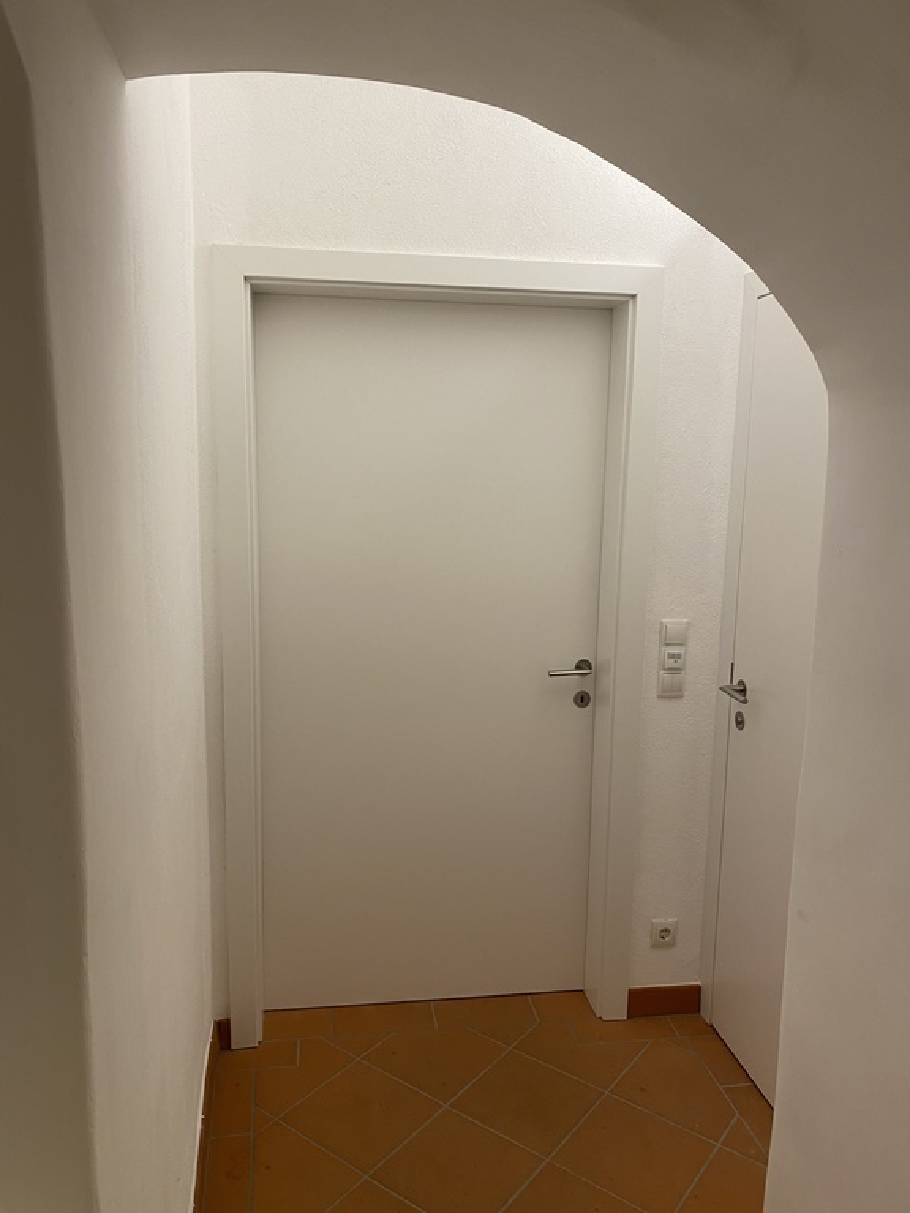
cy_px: 606
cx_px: 455
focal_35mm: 26
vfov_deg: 67.3
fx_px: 911
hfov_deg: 53.1
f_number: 1.8
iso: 100
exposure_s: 1/50
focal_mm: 4.25
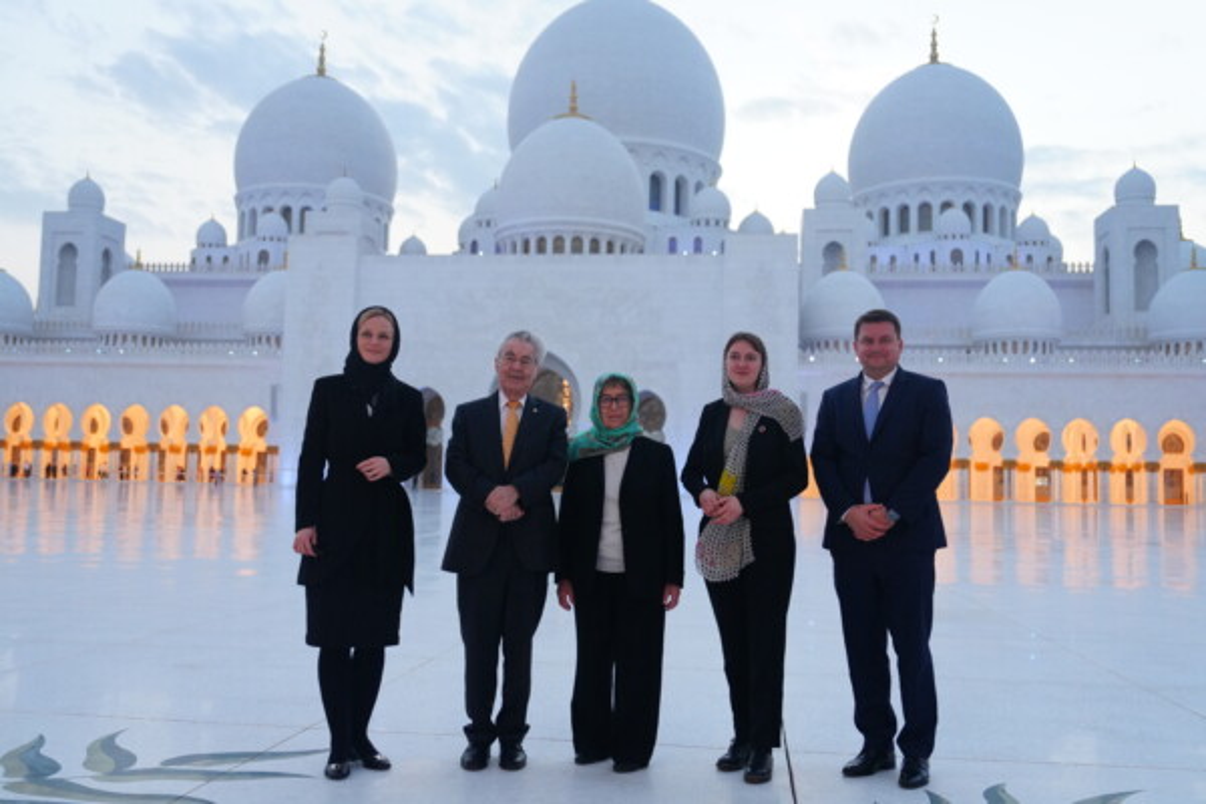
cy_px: 402
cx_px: 603
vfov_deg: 38.9
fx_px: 1139
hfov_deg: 55.8
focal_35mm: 34
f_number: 2.8
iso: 2000
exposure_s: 1/500
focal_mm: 34
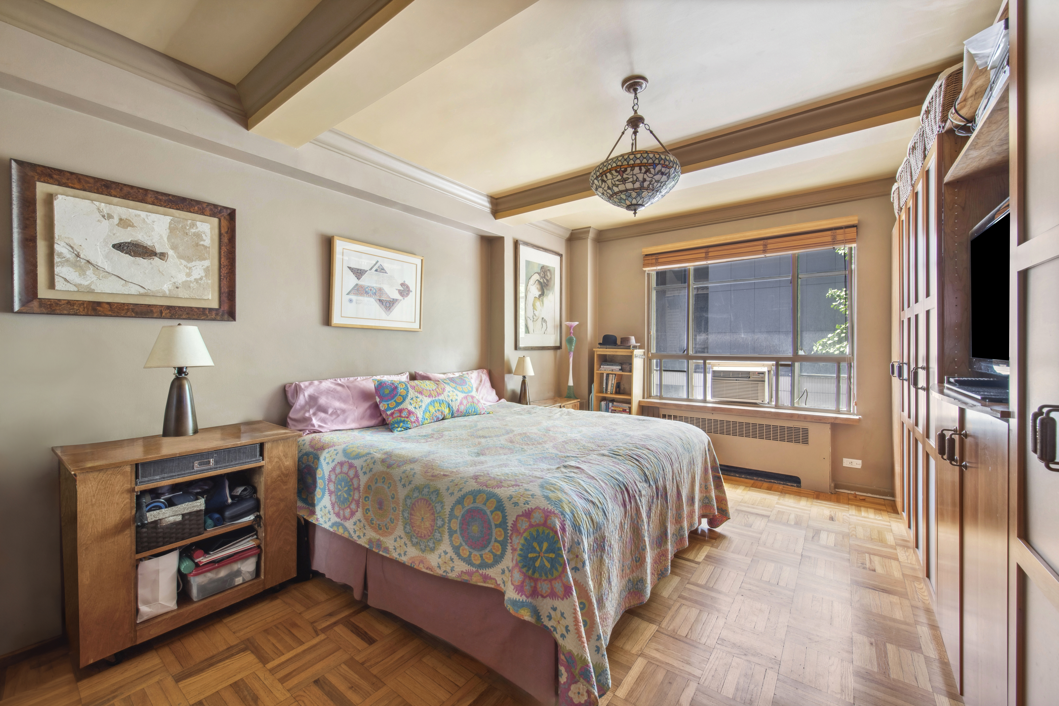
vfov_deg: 81.2
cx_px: 530
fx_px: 412
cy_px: 353
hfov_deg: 104.3
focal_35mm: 14
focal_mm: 14
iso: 160
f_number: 11
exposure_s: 1.6
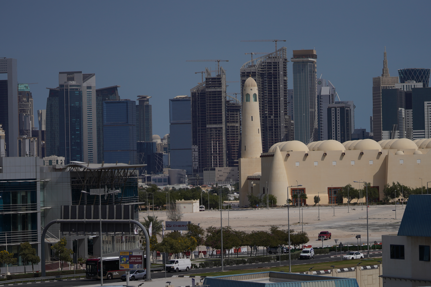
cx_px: 216
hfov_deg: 14.2
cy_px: 144
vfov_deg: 9.5
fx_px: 1736
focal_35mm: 145
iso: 100
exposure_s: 1/8000
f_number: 2.8
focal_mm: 97
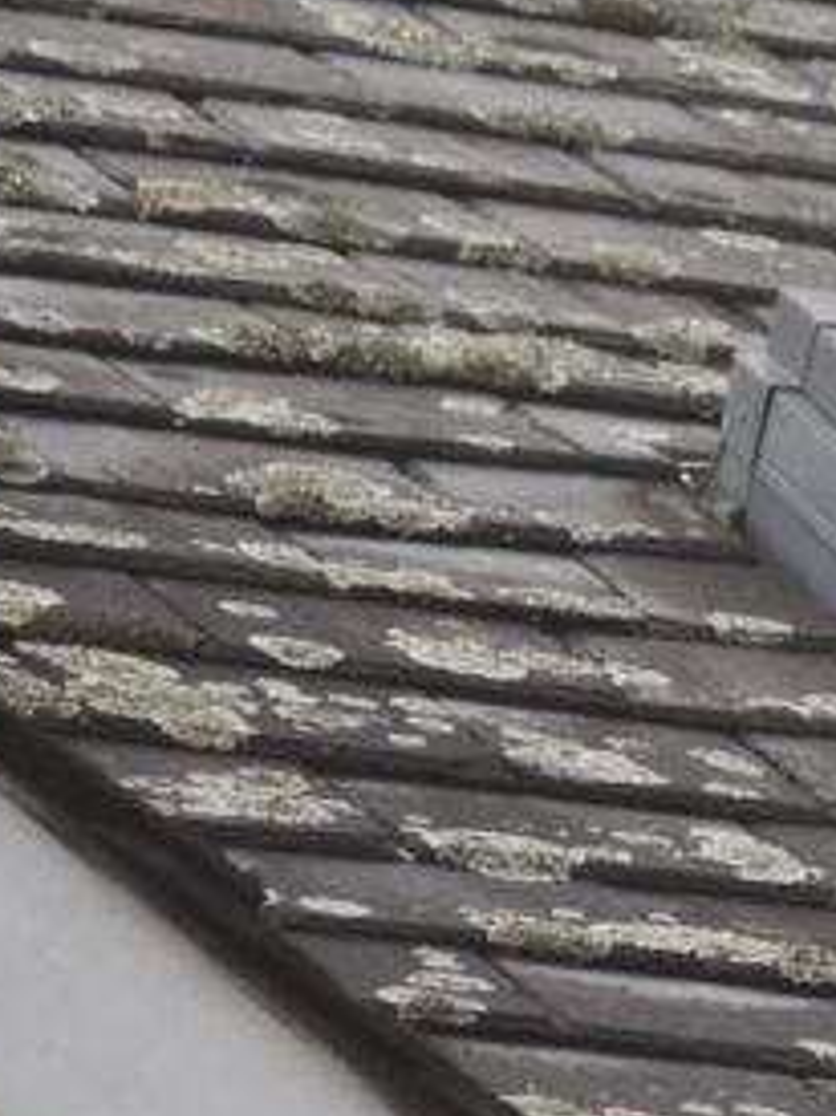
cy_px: 548
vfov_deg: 3.8
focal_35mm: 527
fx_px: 16983
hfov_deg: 2.8
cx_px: 1497
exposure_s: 1/320
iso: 200
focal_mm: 98
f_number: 4.5
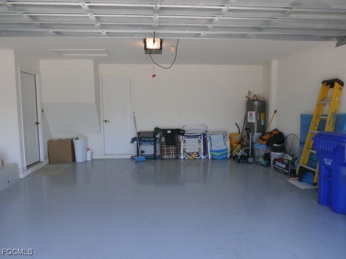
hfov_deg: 69.4
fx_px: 250
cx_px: 173
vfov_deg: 54.9
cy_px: 130
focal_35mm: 25
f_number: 3
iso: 100
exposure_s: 1/160
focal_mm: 4.5
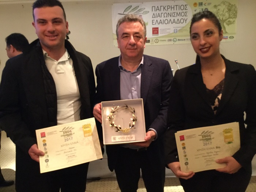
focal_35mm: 31
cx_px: 128
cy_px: 96
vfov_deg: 45.4
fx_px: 229
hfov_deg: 58.4
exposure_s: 1/17
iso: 500
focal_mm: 3.3
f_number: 2.4
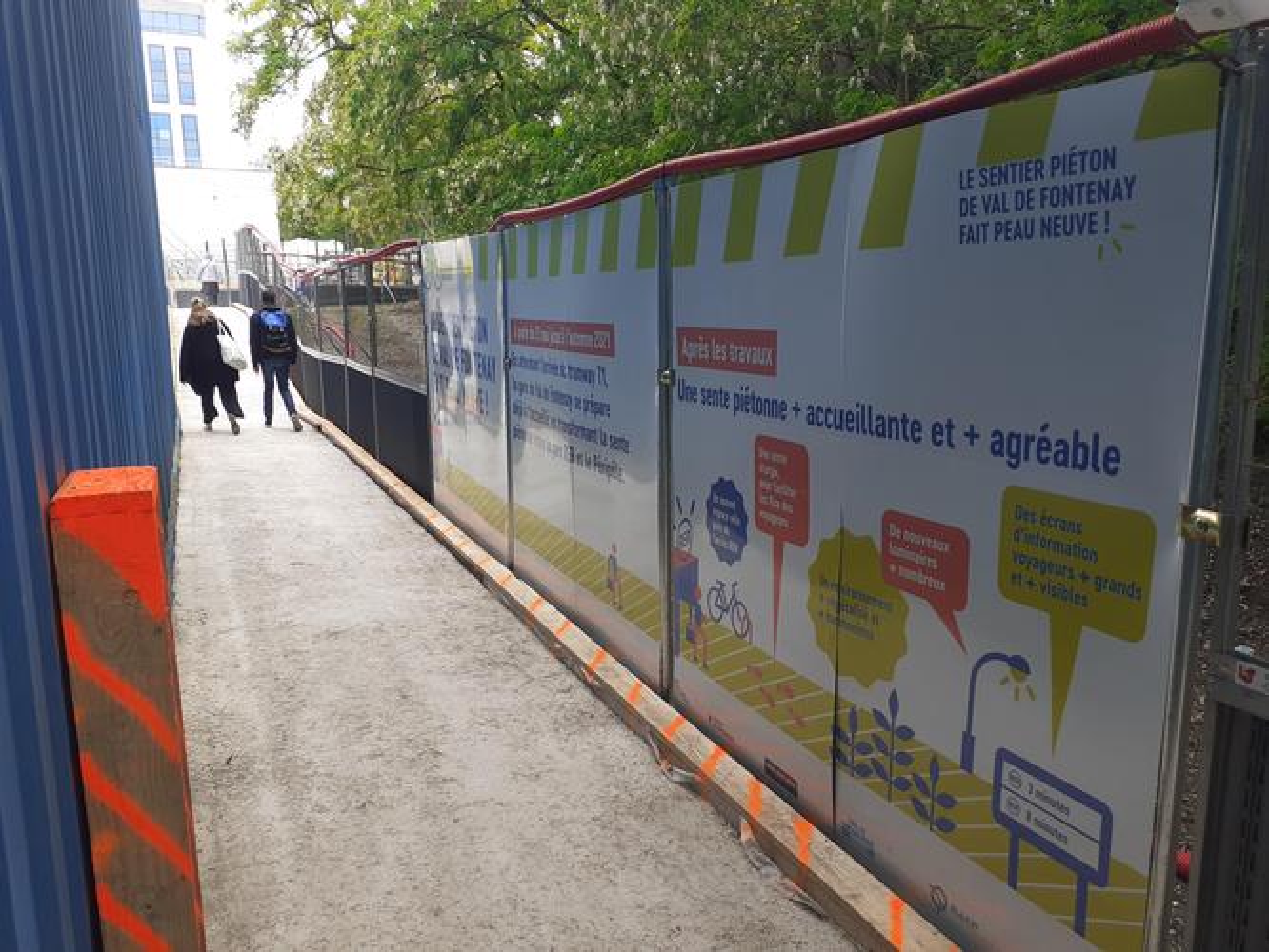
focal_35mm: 27
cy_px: 476
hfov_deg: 65.3
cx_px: 634
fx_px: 990
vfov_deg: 51.4
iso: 40
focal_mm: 3.6
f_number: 1.9
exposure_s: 1/200
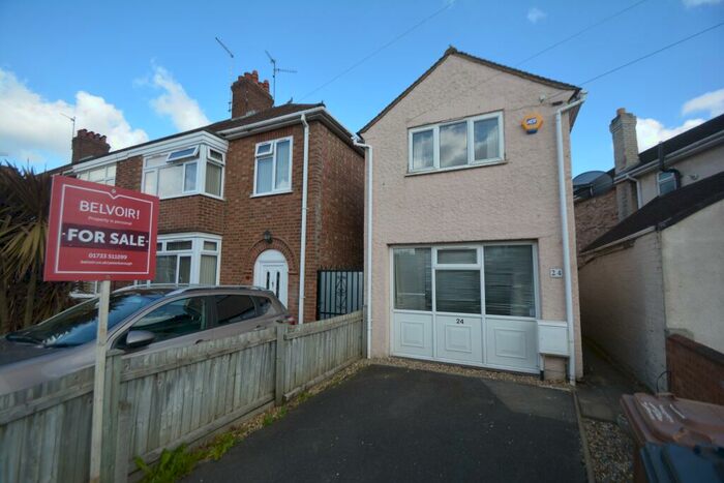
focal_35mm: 15
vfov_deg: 77.4
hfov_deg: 100.4
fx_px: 302
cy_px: 242
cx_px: 362
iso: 200
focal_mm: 10
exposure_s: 1/1000
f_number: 3.5
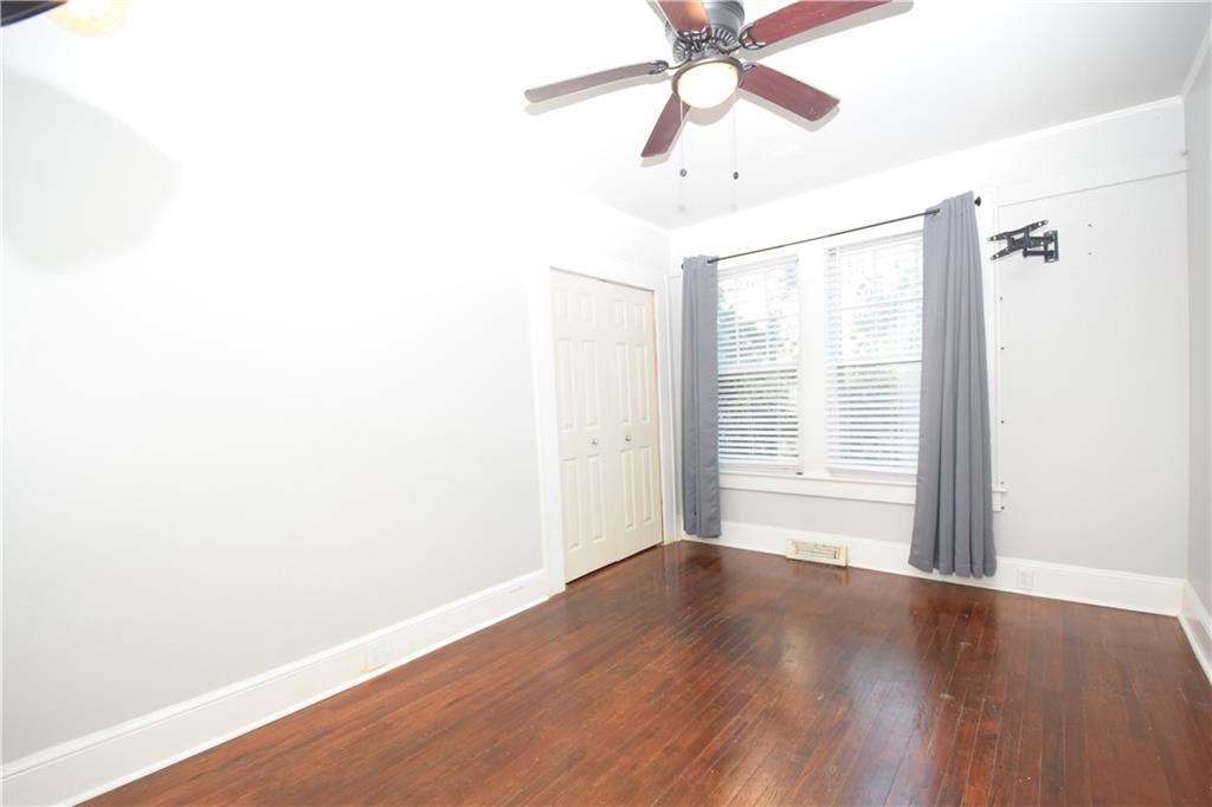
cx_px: 606
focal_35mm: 15
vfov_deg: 77.3
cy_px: 404
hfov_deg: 100.4
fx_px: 505
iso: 800
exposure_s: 1/80
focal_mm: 10
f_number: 4.5
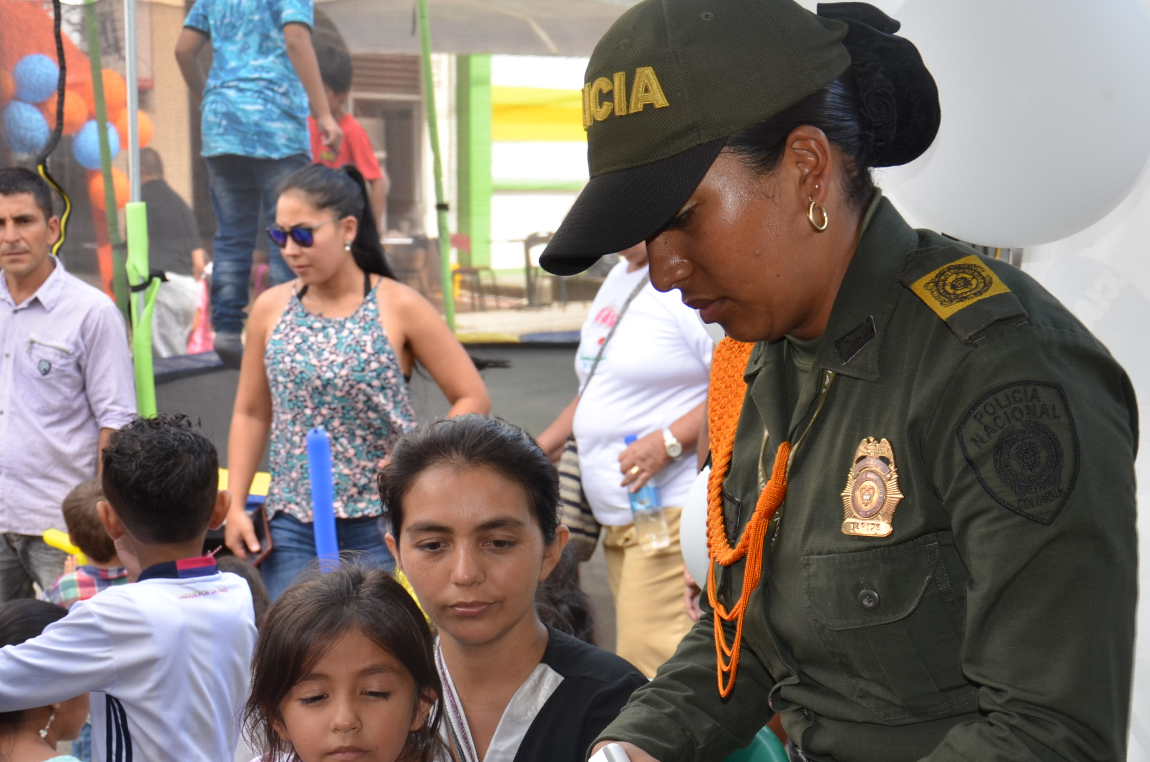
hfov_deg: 34.0
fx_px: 1881
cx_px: 610
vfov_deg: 22.5
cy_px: 647
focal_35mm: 59
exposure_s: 1/250
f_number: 4
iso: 180
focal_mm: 22
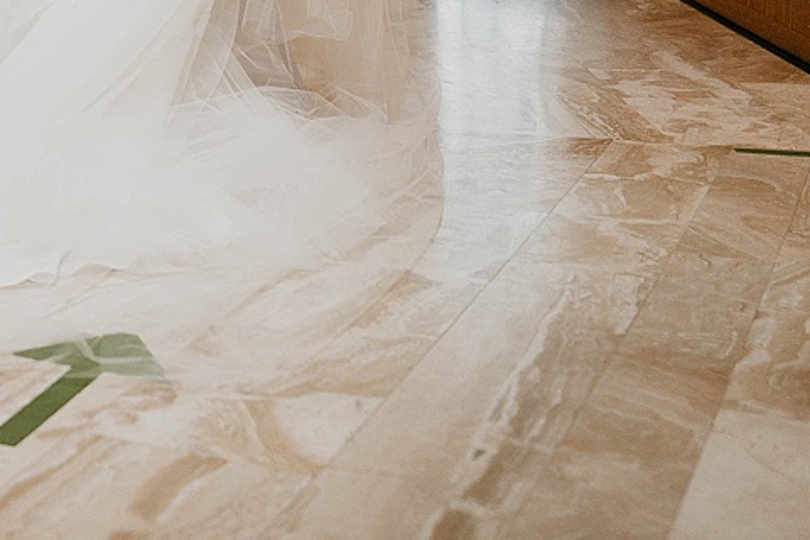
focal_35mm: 80
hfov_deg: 23.6
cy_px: -213
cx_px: -103
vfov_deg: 16.0
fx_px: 1800
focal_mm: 24
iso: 250
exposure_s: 1/200
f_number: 1.4
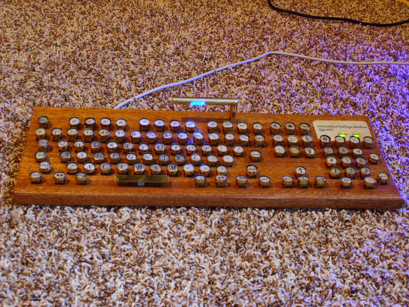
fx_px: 638
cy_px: 154
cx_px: 204
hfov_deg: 35.5
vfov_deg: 27.0
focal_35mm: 54
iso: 200
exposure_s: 15
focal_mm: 11.17
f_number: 4.8
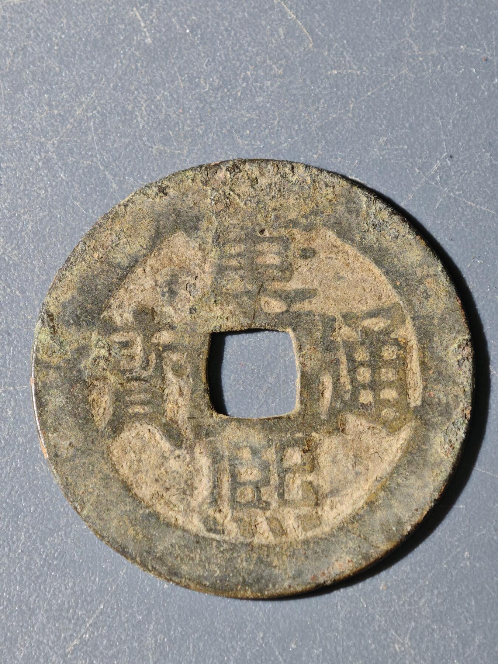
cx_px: 249
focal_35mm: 105
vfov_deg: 18.7
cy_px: 332
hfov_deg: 14.1
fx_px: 2014
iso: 500
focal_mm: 9
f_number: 2
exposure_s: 1/100
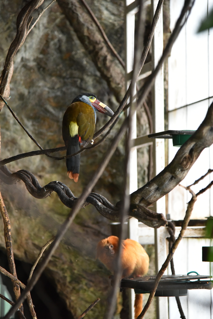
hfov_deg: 11.4
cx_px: 106
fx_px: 1064
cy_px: 160
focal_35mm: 120
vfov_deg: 17.1
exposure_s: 1/250
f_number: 4
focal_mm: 120
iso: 5600
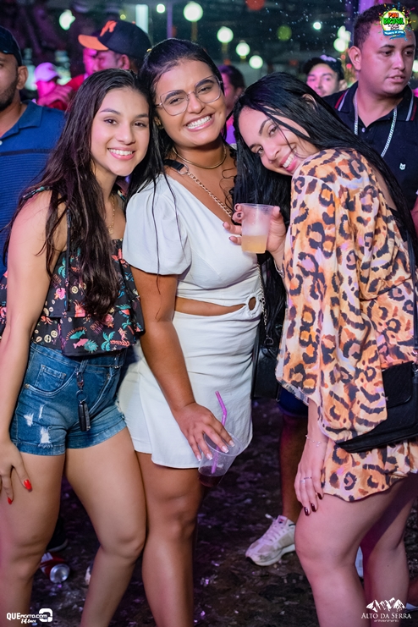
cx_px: 209
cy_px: 314
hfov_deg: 25.8
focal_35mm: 52
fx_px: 914
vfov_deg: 37.9
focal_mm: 35
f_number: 2.8
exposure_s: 1/800
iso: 2500
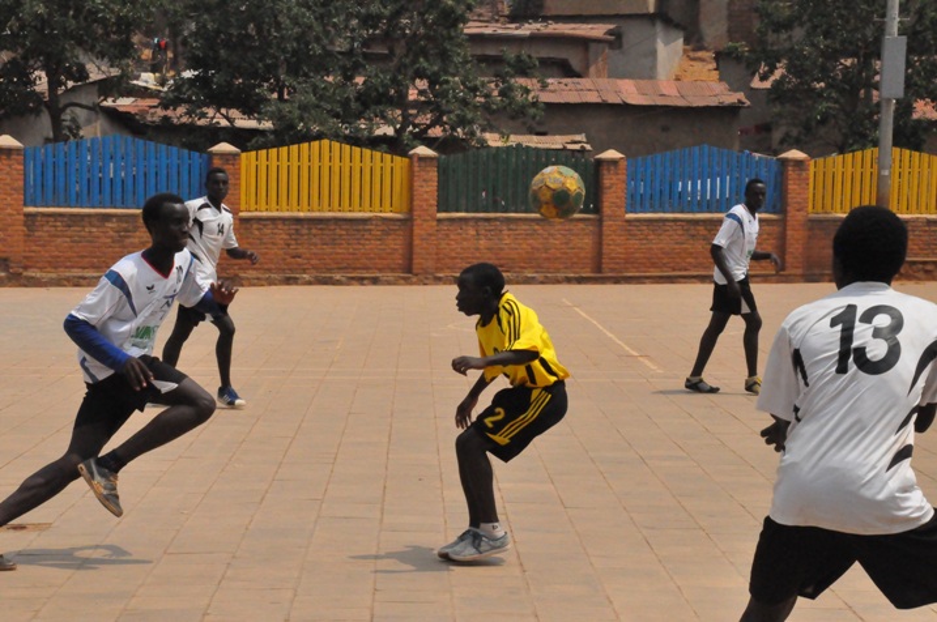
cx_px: 468
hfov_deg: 21.9
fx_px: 2417
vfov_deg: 14.7
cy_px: 311
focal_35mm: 93
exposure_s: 1/4000
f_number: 20
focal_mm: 62
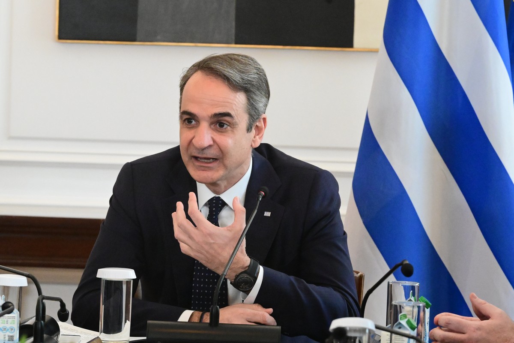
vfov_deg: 4.6
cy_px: 172
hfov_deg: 6.9
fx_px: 4283
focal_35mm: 300
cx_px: 257
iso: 10000
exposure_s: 1/400
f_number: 9
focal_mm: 200
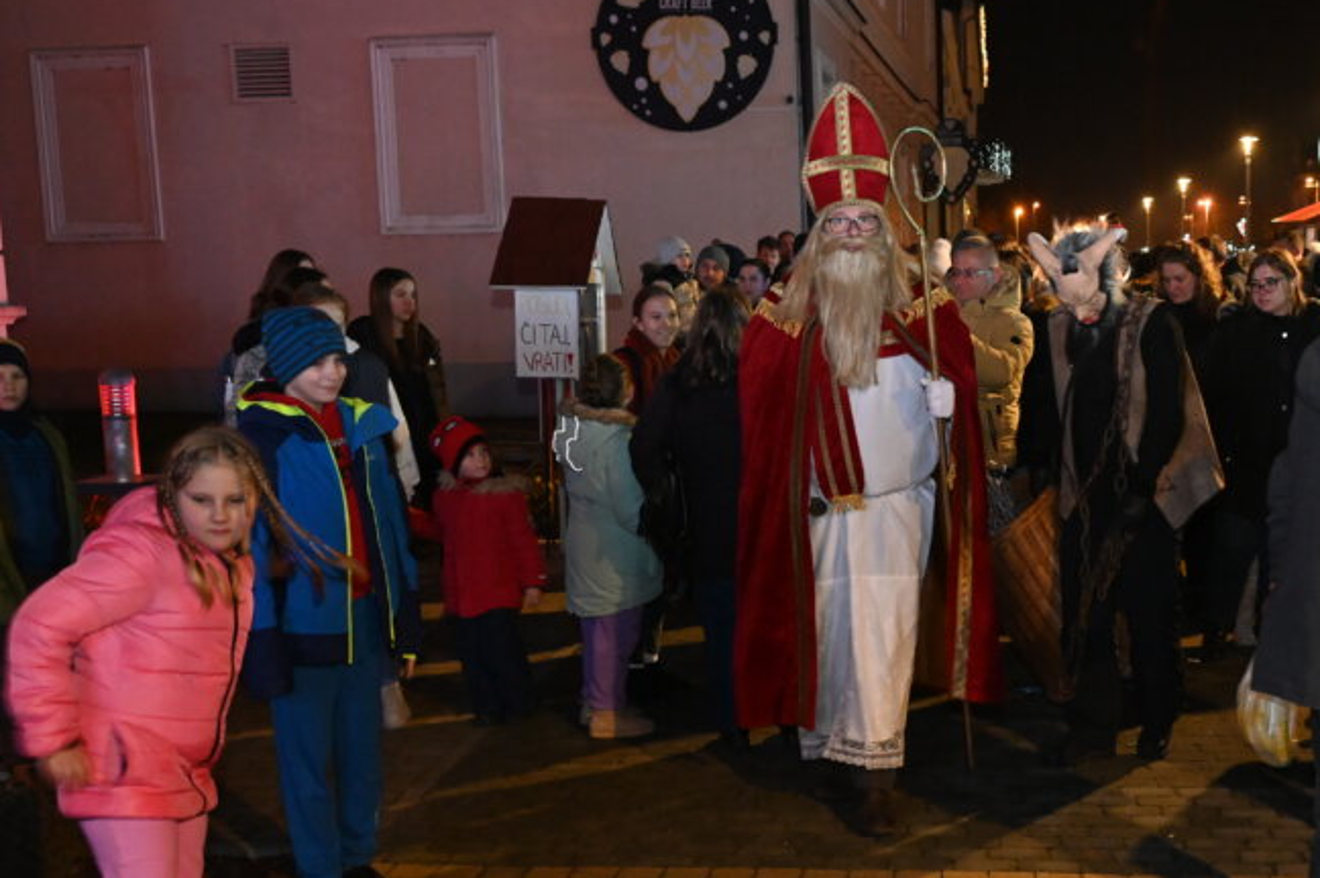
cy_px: 618
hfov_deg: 39.7
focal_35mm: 49
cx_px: 913
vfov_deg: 27.2
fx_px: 1795
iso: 6400
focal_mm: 31
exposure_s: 1/60
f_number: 4.5
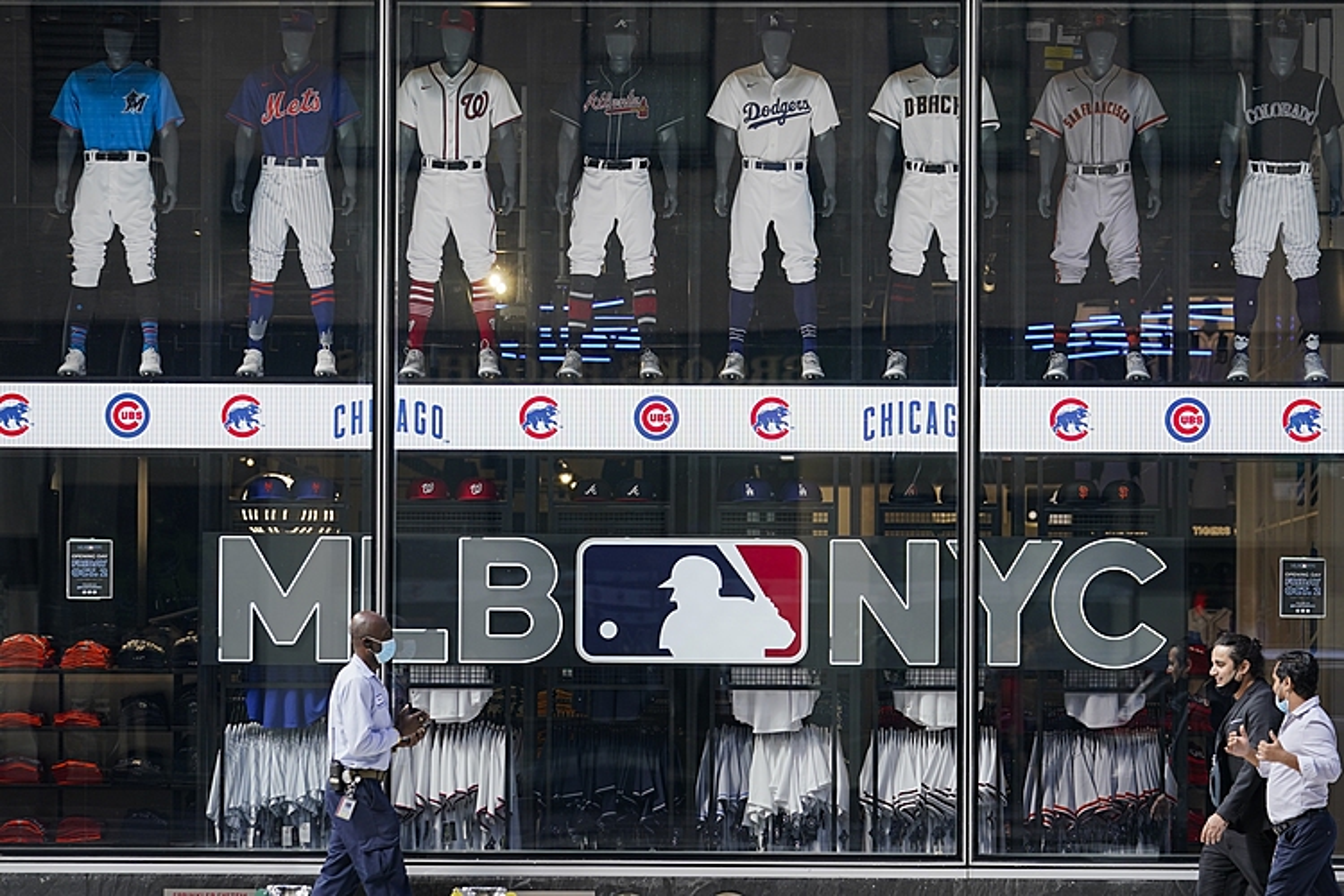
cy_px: 448
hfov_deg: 14.3
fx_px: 5376
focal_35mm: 144
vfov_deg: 9.5
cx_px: 672
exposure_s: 1/320
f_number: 5
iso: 250
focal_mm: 144
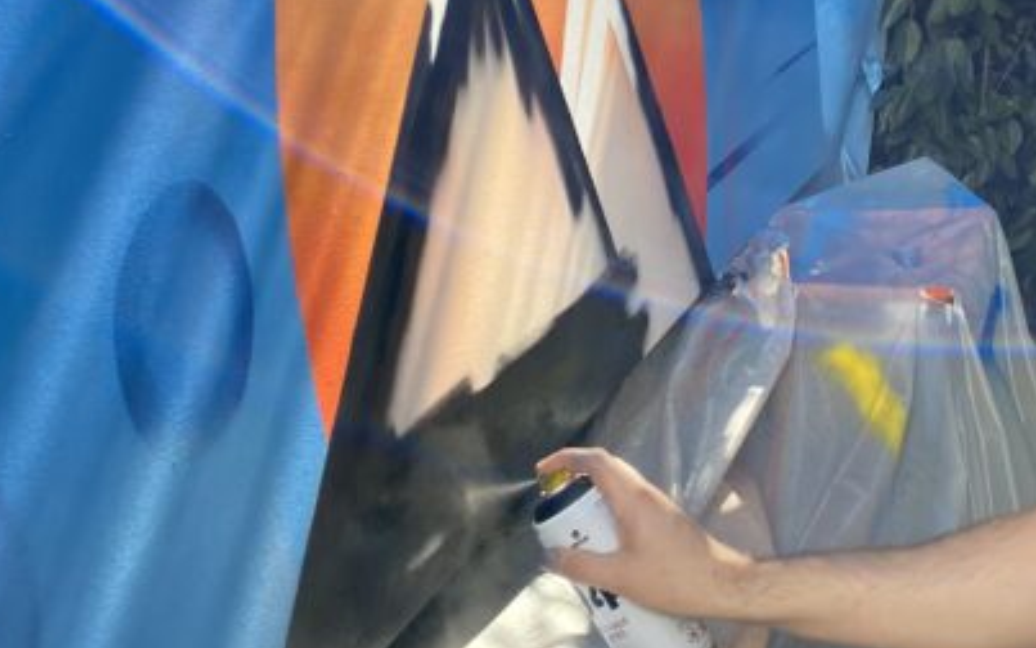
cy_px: 93
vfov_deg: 18.4
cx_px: 748
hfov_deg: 29.0
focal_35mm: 70
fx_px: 1977
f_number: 1.8
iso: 32
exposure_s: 1/408
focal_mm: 4.25
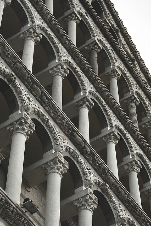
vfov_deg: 21.0
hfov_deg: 14.1
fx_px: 610
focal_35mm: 97
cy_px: 133
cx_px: 61
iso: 200
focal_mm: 35
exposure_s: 1/80
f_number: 7.1
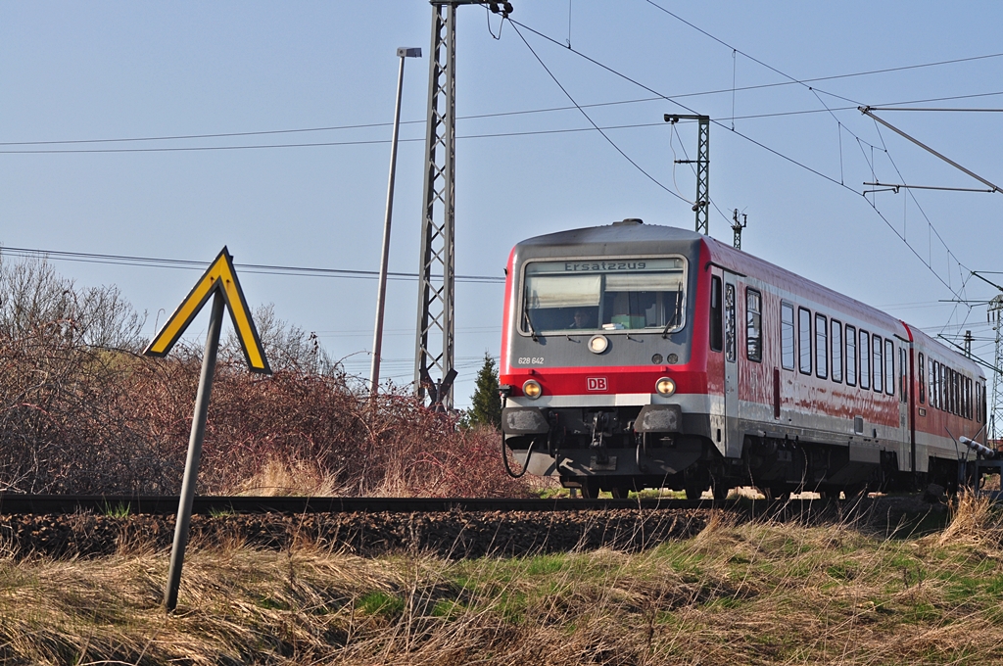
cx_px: 502
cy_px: 333
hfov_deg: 14.4
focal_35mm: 142
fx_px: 3965
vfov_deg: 9.6
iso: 200
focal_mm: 95
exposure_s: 1/400
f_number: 11
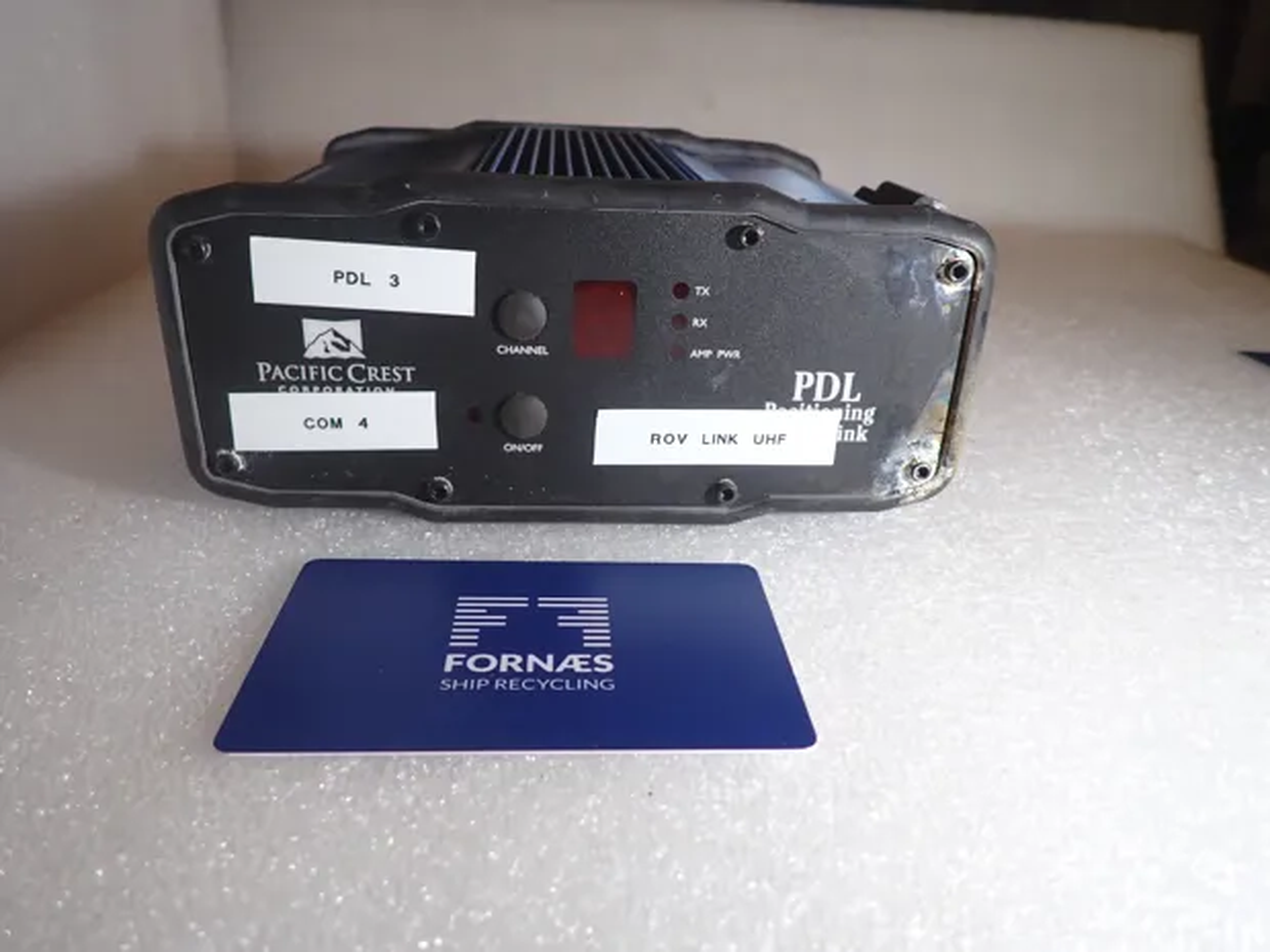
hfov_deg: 69.4
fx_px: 917
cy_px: 476
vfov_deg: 54.9
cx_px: 635
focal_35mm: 25
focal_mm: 4.5
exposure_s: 1/200
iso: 100
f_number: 2
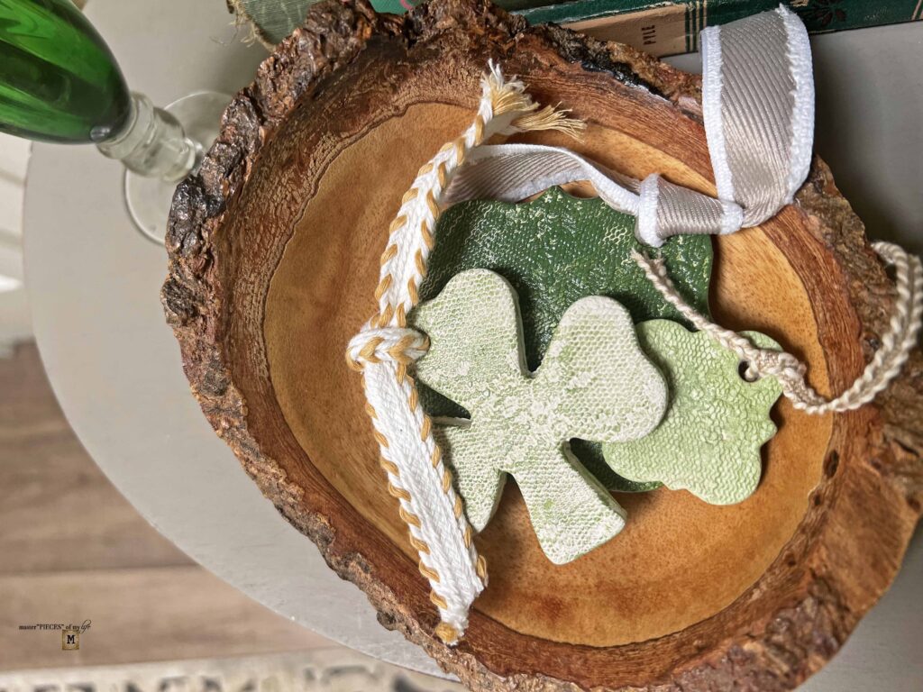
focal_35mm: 26
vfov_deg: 53.1
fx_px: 693
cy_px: 346
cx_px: 462
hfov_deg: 67.3
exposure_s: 1/121
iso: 64
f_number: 1.5
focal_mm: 5.7
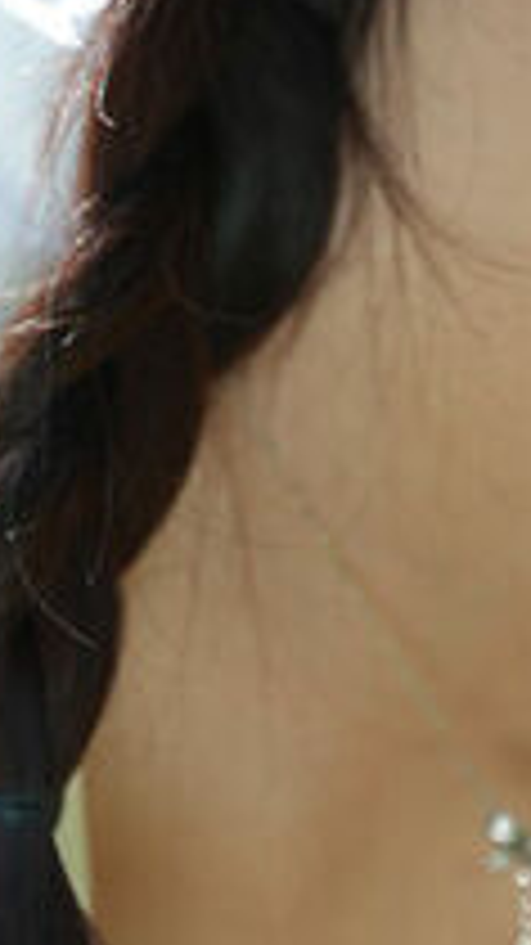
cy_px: 601
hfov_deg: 0.8
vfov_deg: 1.4
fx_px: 39255
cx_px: 675
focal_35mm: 1567
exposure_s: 1/640
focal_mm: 200
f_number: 2.8
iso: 100
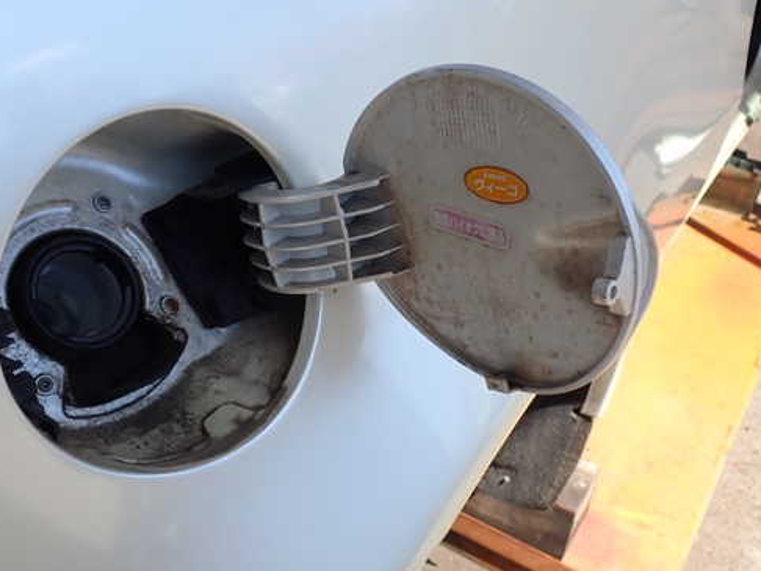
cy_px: 313
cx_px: 334
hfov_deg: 50.0
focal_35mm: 37
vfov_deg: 38.7
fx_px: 814
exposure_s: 1/400
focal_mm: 5.4
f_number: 3.2
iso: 100
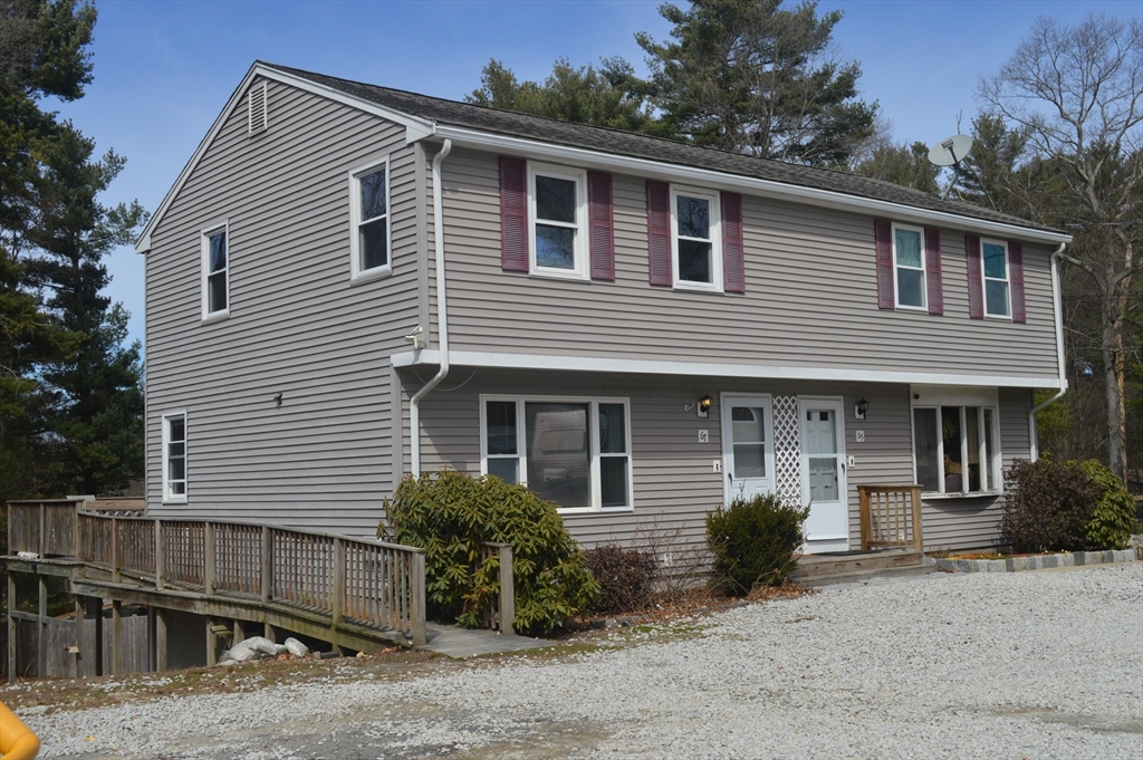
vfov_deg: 34.2
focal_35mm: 39
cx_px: 572
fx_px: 1237
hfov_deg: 49.6
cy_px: 380
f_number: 8
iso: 100
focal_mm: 26
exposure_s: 1/250
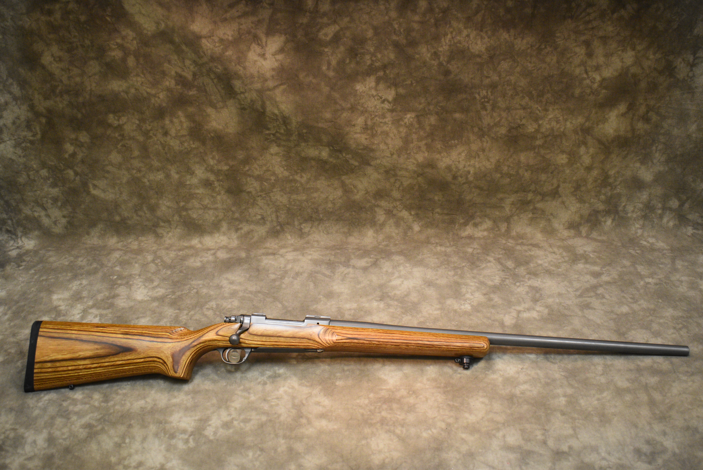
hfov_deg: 49.5
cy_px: 235
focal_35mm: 39
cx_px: 352
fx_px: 762
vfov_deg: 34.3
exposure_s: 1/125
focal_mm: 26
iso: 1600
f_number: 4
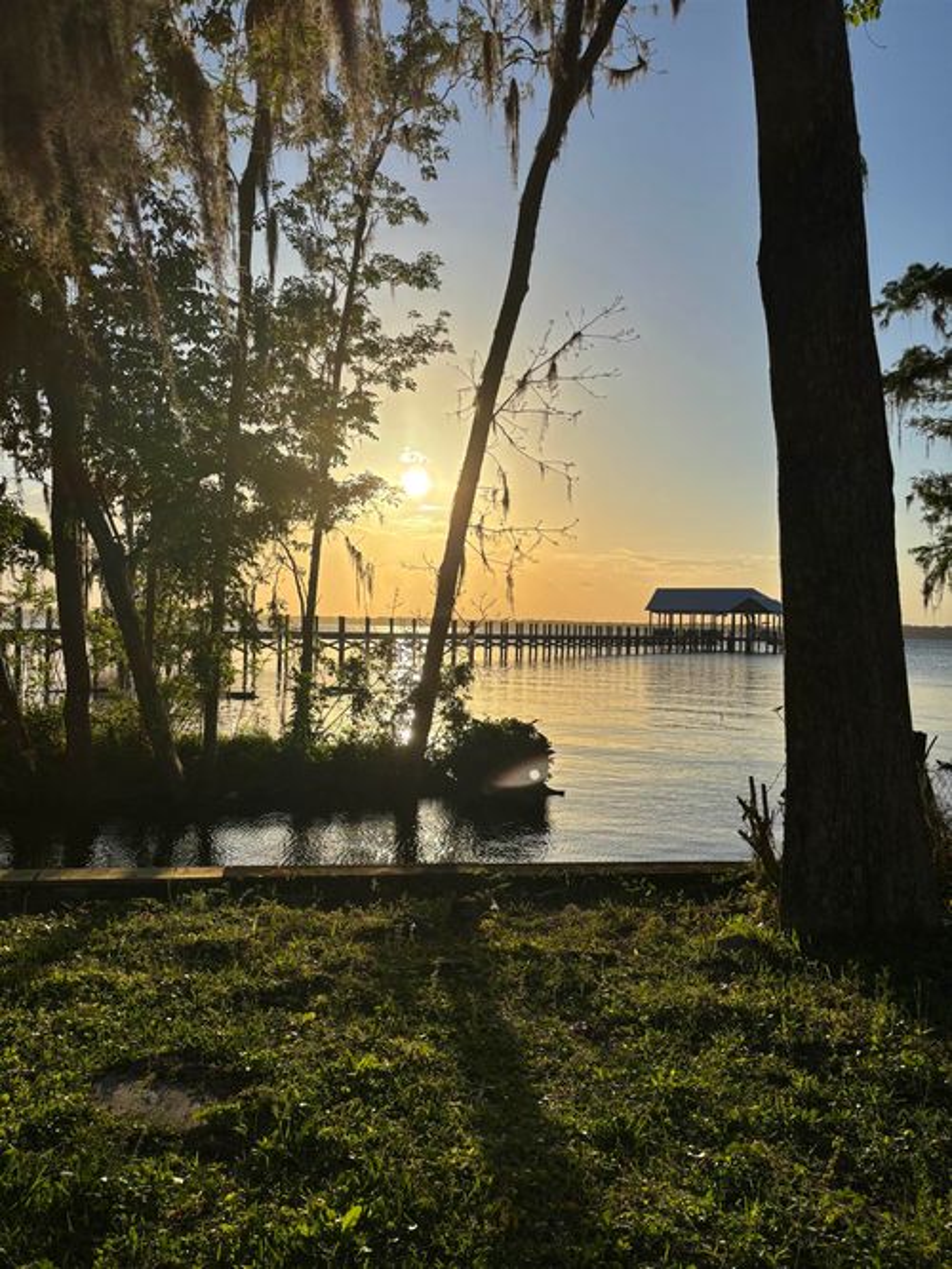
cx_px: 476
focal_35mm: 26
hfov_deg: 53.0
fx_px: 954
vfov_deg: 67.3
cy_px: 634
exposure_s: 1/9091
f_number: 1.6
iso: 50
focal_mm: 5.96
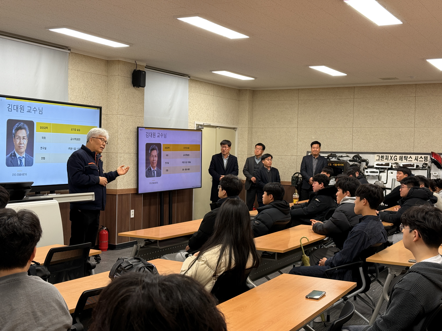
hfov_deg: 39.7
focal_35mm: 48
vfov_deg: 30.3
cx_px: 221
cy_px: 166
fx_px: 613
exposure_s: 1/60
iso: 80
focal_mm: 6.76
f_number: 1.78
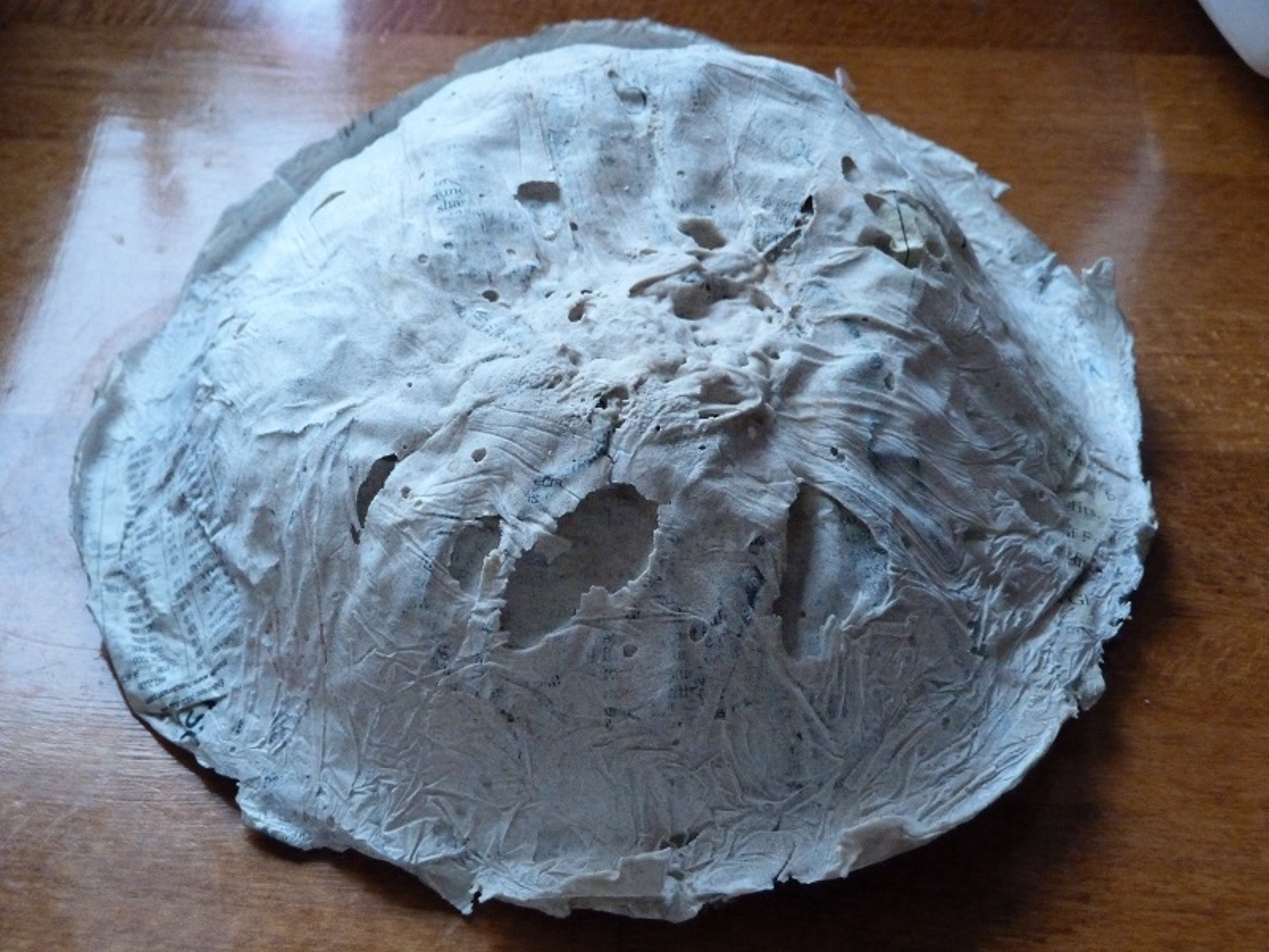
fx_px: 2126
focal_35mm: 58
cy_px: 476
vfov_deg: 25.2
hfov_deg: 33.2
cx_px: 634
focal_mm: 10.5
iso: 800
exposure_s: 1/50
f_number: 3.2
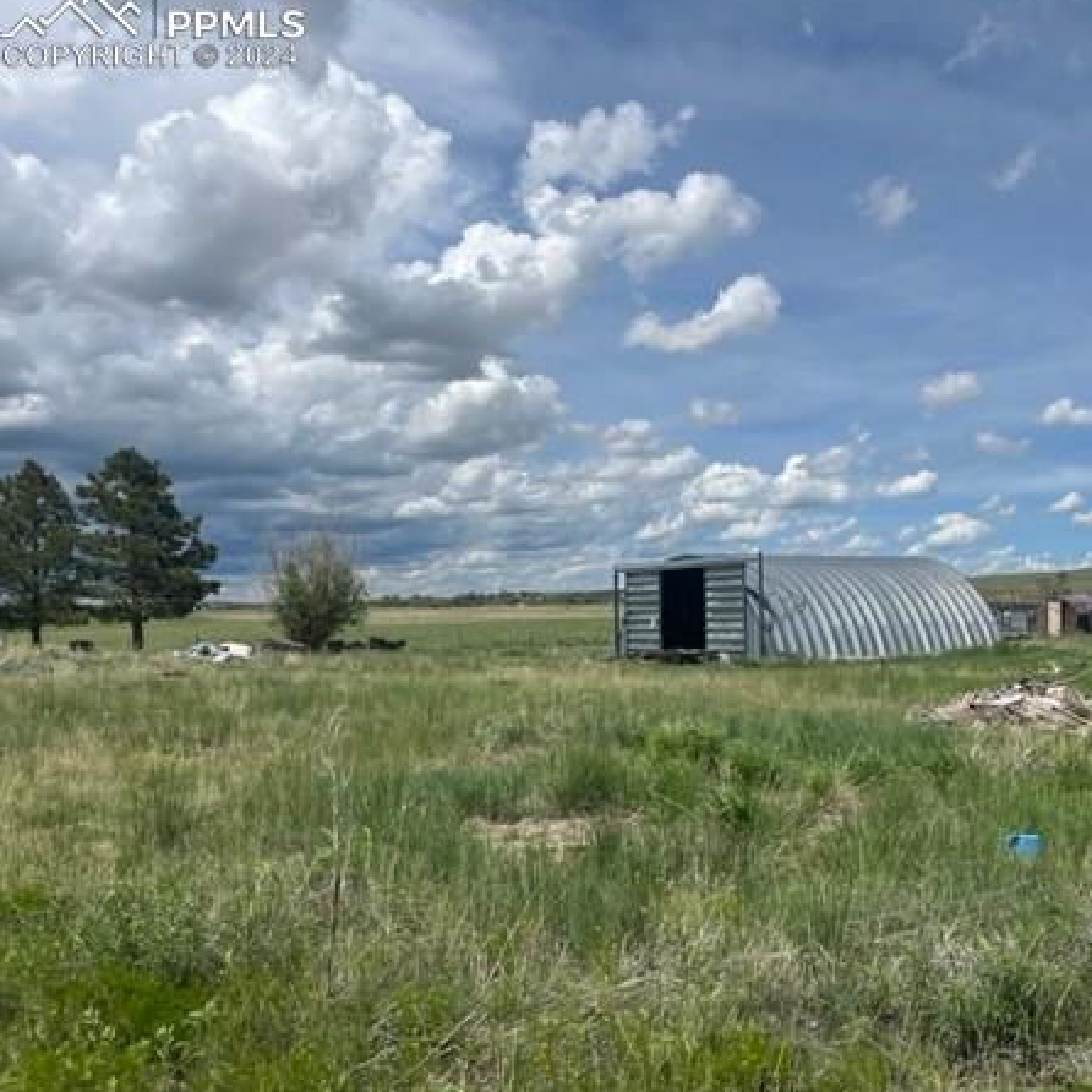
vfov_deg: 49.7
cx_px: 781
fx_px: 1178
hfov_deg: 48.3
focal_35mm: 33
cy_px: 570
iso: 50
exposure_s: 1/7353
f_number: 1.6
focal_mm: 5.1
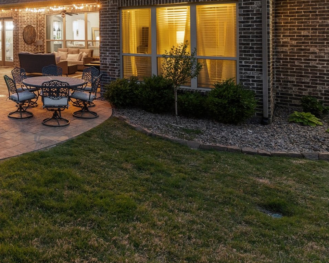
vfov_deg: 42.4
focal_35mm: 32
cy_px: 31
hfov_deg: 49.2
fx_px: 312
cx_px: 28
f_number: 7.1
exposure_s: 2.5
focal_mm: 16
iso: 500
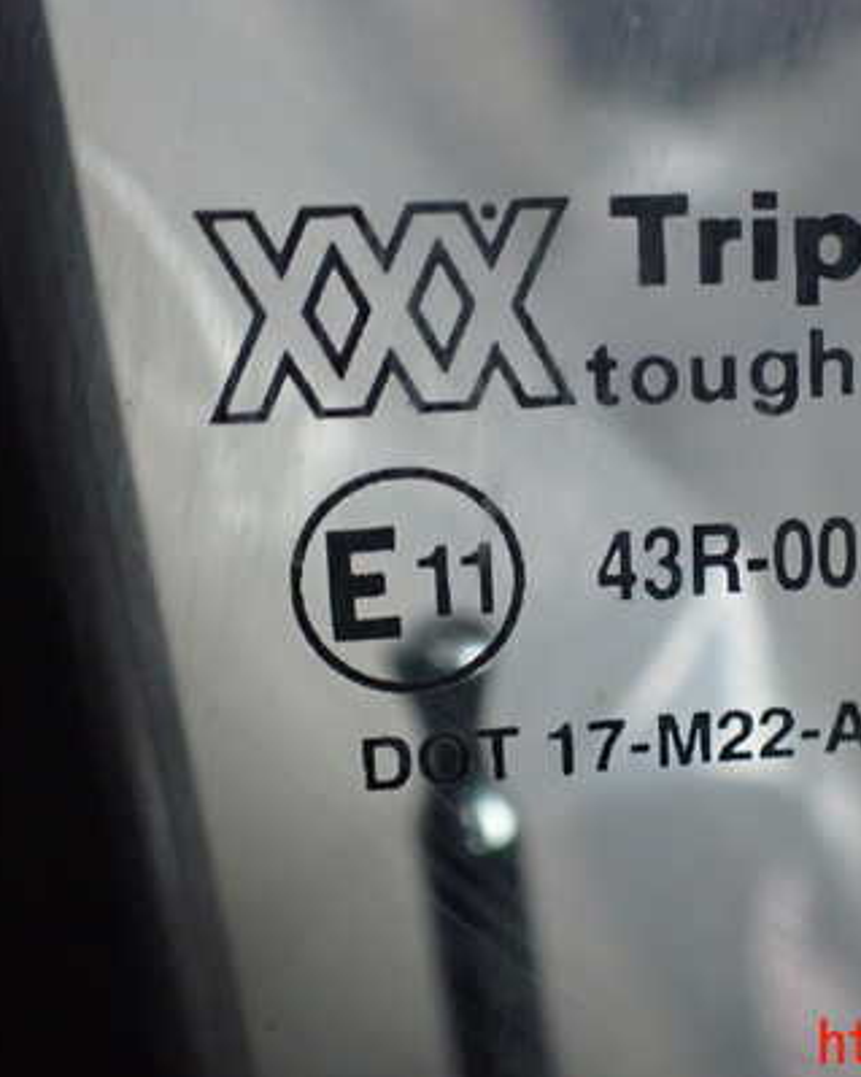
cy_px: 472
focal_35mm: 44
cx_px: 618
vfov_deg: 41.9
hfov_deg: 33.6
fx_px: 1402
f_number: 2.3
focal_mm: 5.4
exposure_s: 1/125
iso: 800
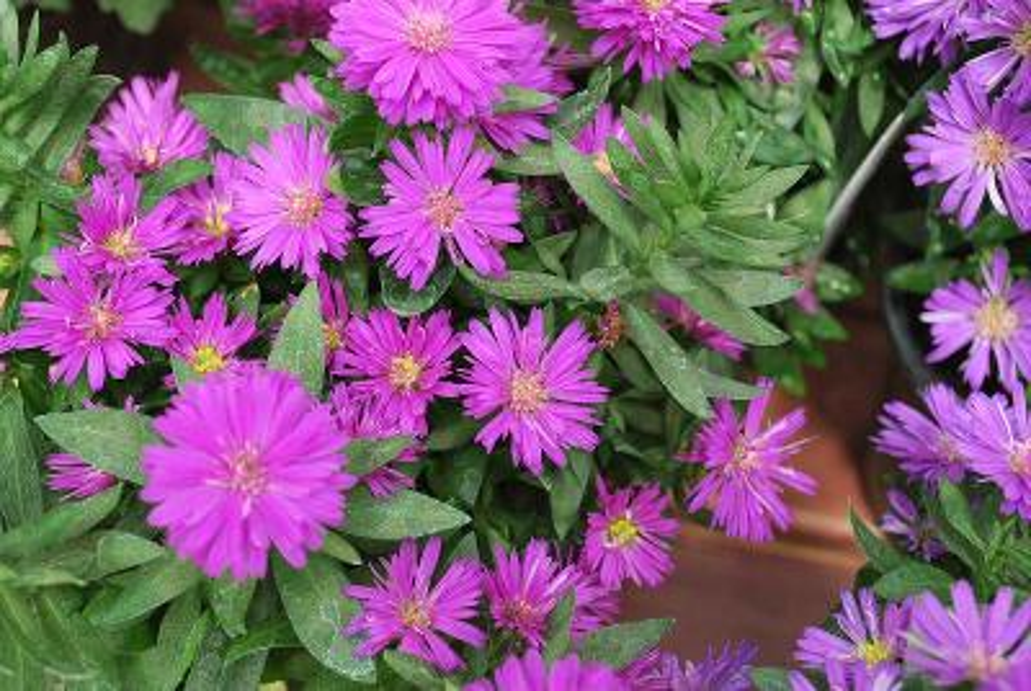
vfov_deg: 25.1
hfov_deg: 36.8
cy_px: 346
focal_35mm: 54
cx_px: 516
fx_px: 1549
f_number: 5.6
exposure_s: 1/60
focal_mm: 36
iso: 200
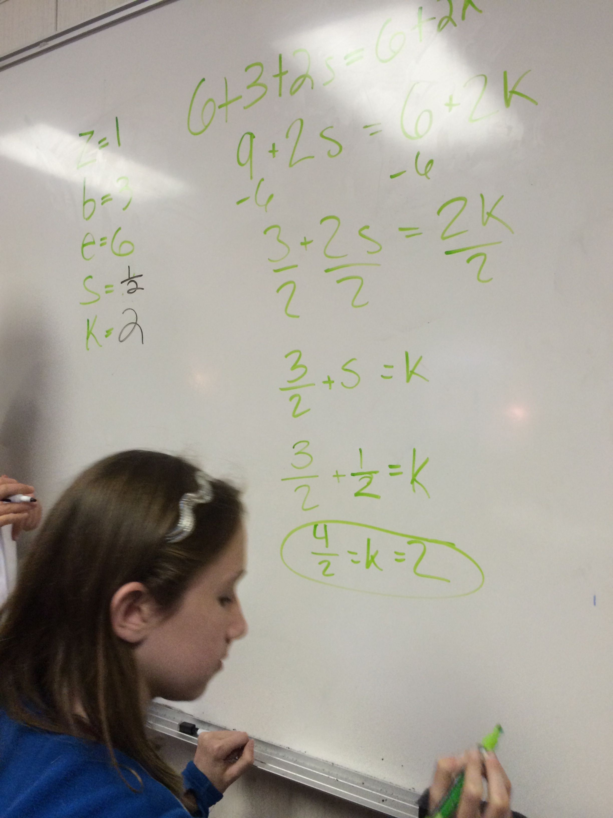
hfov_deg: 46.8
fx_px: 708
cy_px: 409
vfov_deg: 60.0
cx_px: 306
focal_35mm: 30
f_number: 2.2
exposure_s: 1/30
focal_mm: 4.12
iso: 64
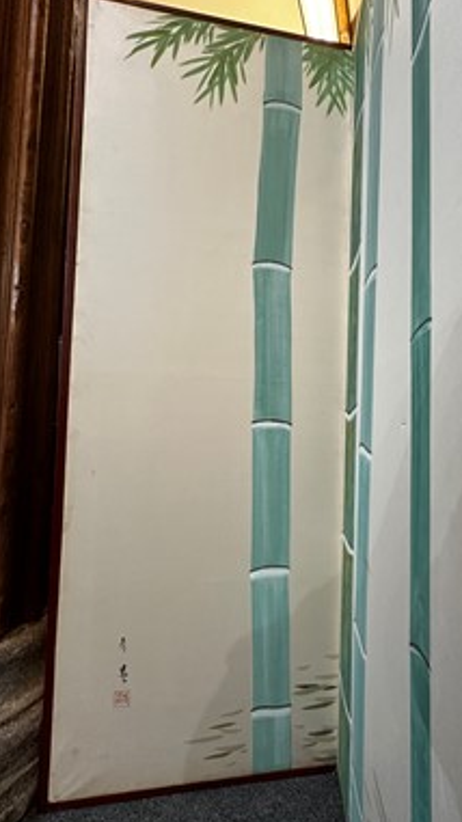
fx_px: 349
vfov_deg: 99.4
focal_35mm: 16
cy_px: 419
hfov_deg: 66.2
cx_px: 283
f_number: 2.2
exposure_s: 1/100
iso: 250
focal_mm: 2.22
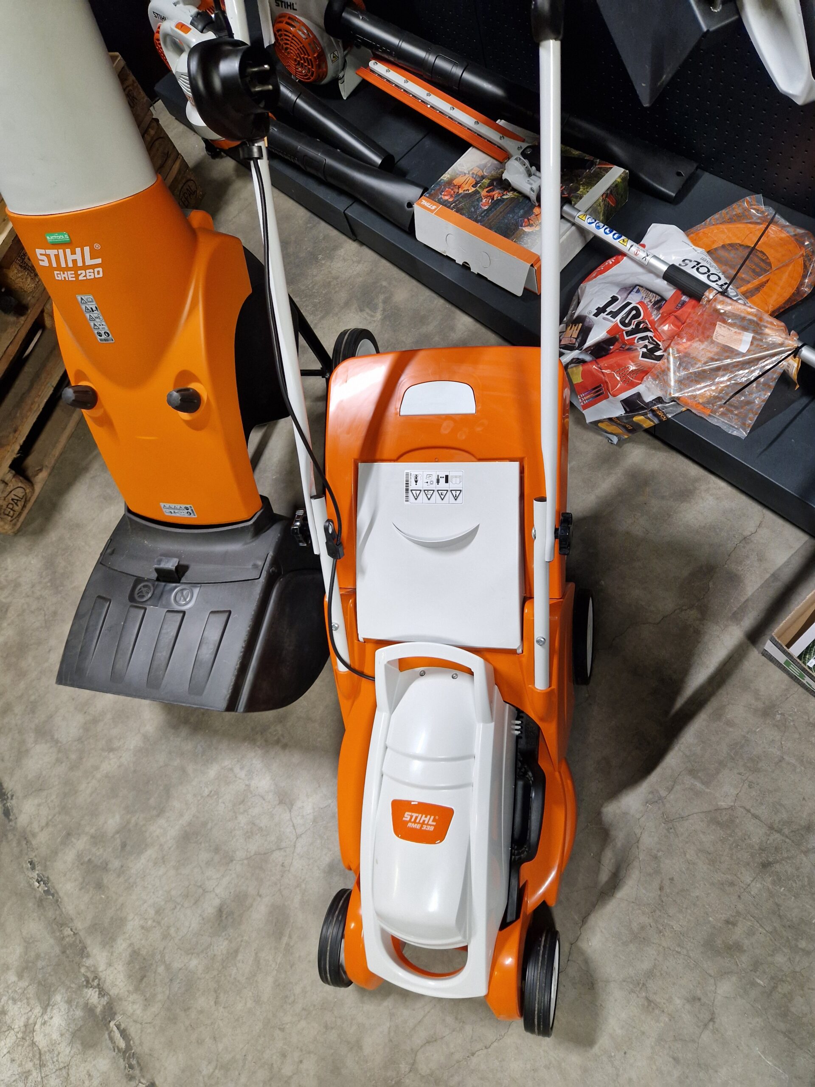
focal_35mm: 23
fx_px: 722
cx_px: 408
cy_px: 544
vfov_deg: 73.9
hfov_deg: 58.9
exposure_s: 1/100
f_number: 1.8
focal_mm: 5.4
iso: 250
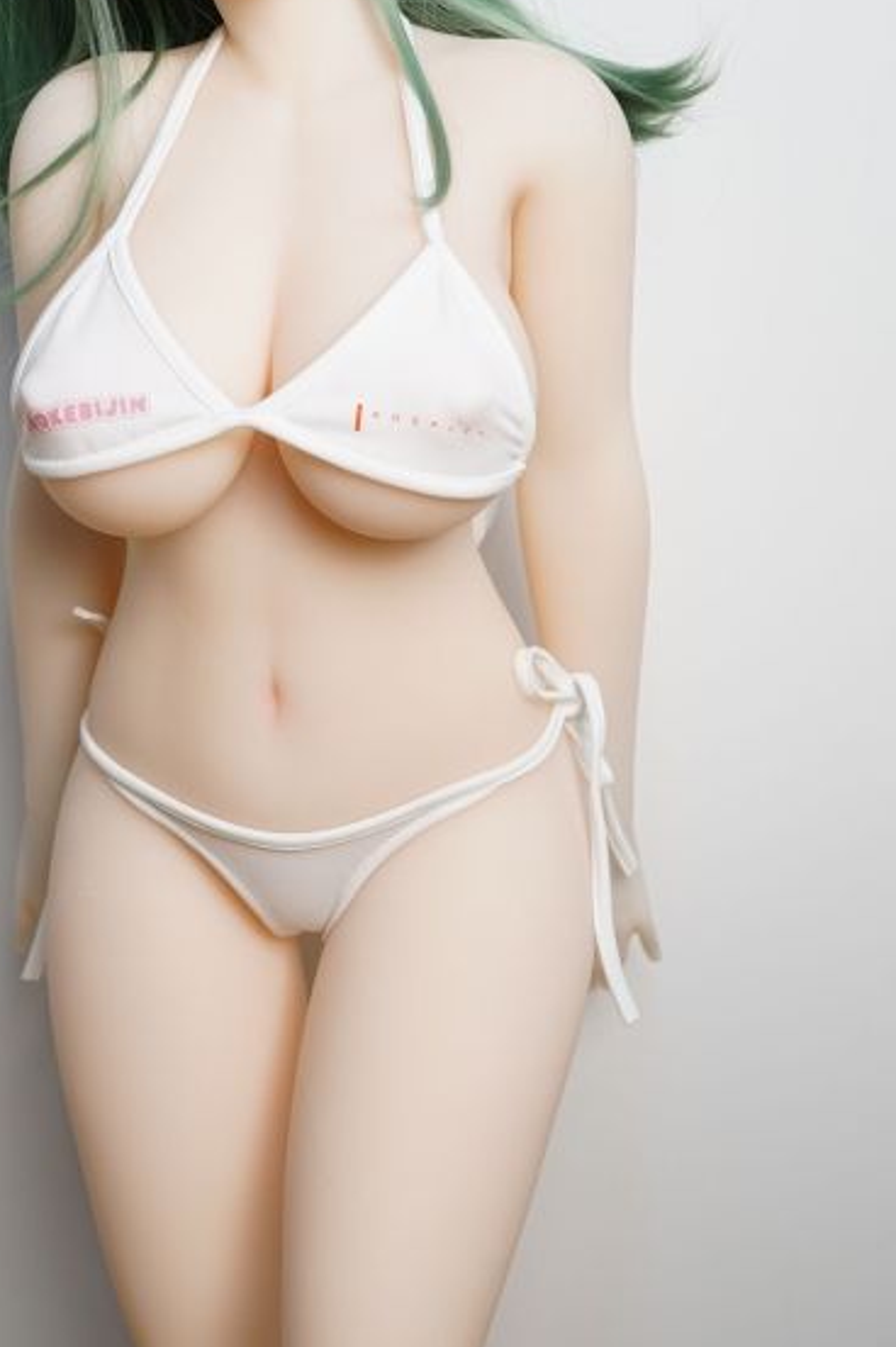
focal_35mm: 57
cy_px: 514
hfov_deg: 23.6
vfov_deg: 34.9
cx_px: 263
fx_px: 2131
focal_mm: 35
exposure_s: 1/100
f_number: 4.5
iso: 400
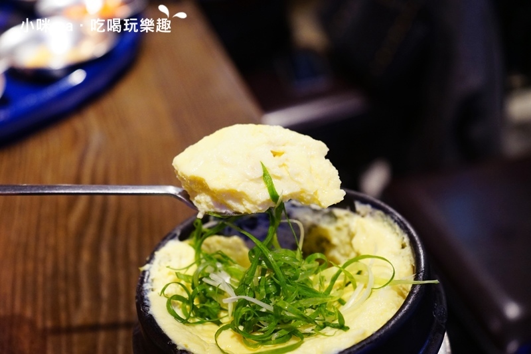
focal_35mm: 44
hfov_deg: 44.5
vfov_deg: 30.5
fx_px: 649
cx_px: 266
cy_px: 177
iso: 2500
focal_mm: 44
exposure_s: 1/60
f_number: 4.5
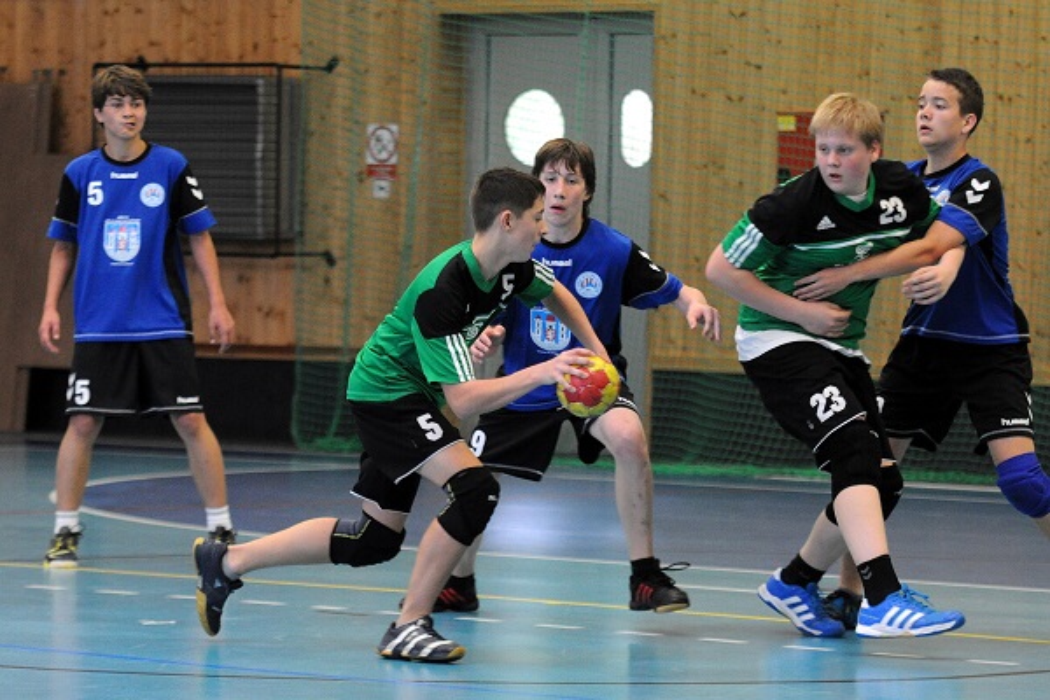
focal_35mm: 168
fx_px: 4900
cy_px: 350
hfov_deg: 12.2
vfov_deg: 8.2
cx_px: 525
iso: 1600
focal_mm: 112
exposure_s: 1/320
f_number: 3.2
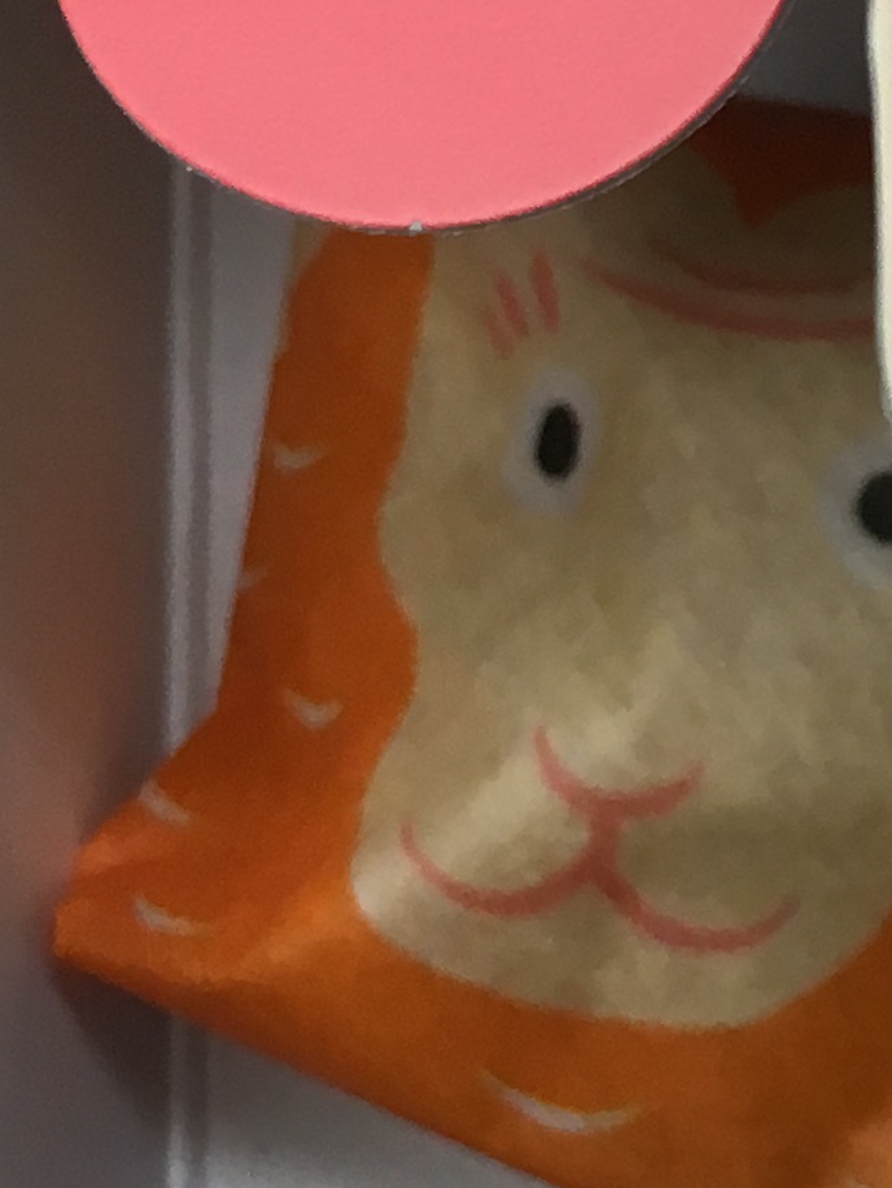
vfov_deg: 14.6
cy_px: 885
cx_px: 1481
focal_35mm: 135
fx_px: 4636
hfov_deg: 10.5
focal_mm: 4.15
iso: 32
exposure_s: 1/40
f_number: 2.2
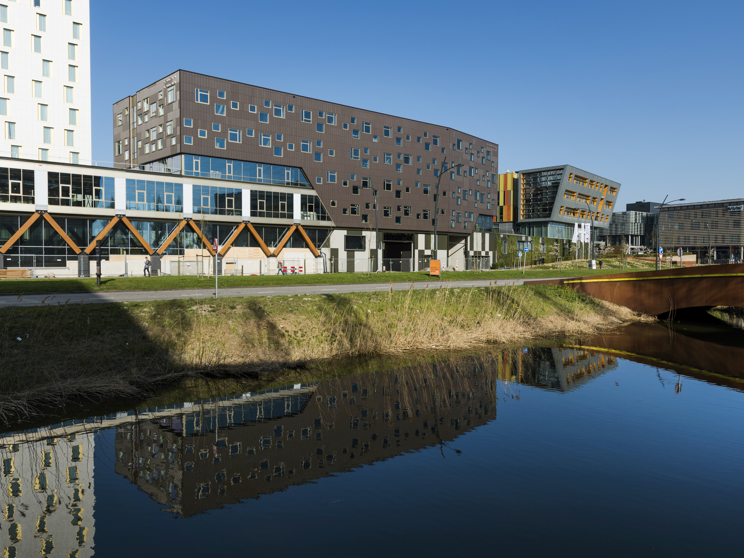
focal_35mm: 23
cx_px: 359
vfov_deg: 58.9
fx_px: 494
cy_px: 270
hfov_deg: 73.9
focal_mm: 14
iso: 100
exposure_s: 1/320
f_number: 10
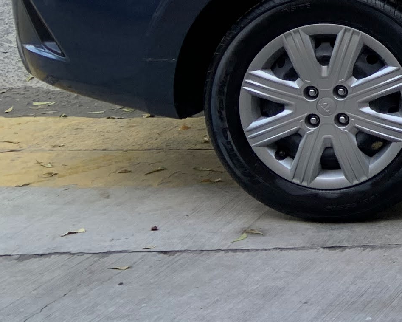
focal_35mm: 108
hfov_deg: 14.7
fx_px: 1285
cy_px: -78
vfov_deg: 13.8
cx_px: 800
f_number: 1.8
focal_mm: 4.25
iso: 25
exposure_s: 1/297
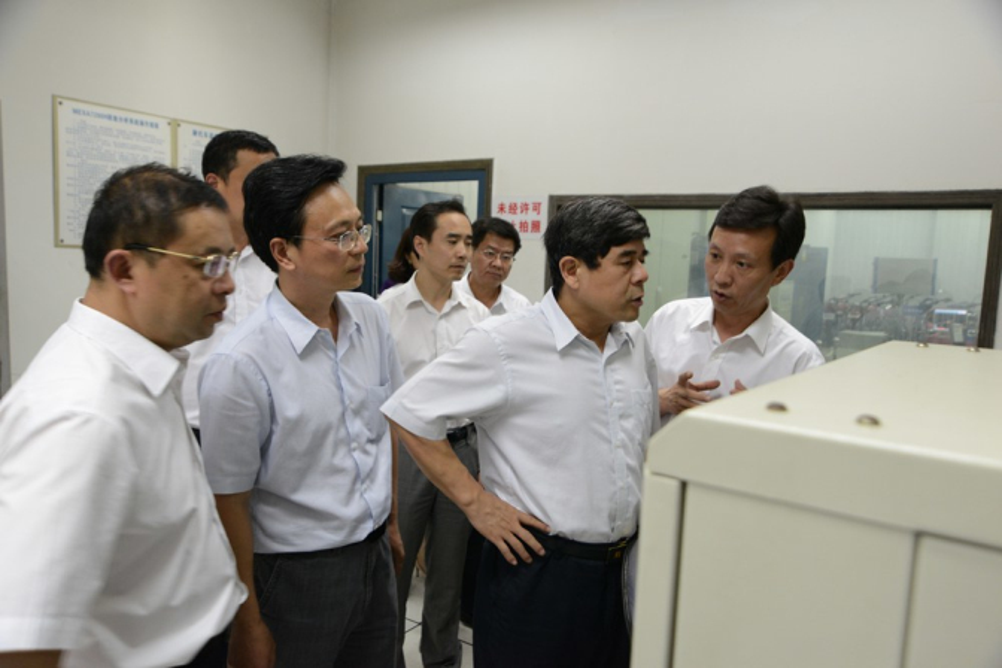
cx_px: 501
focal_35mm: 28
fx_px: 779
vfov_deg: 46.4
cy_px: 334
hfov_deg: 65.5
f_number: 5.6
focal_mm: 28
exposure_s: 1/30
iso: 1400
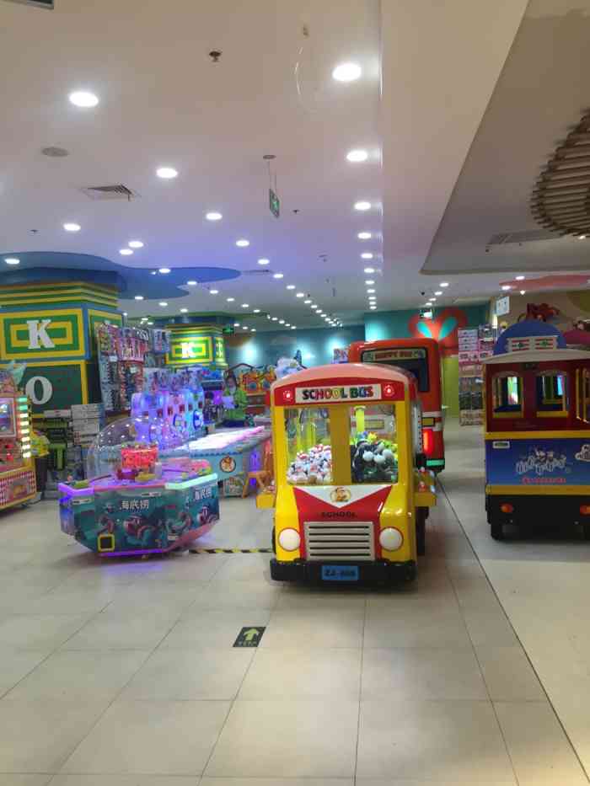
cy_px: 393
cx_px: 295
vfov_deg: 61.7
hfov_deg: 48.2
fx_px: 659
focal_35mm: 29
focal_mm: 4.15
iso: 32
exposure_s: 1/30
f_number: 2.2
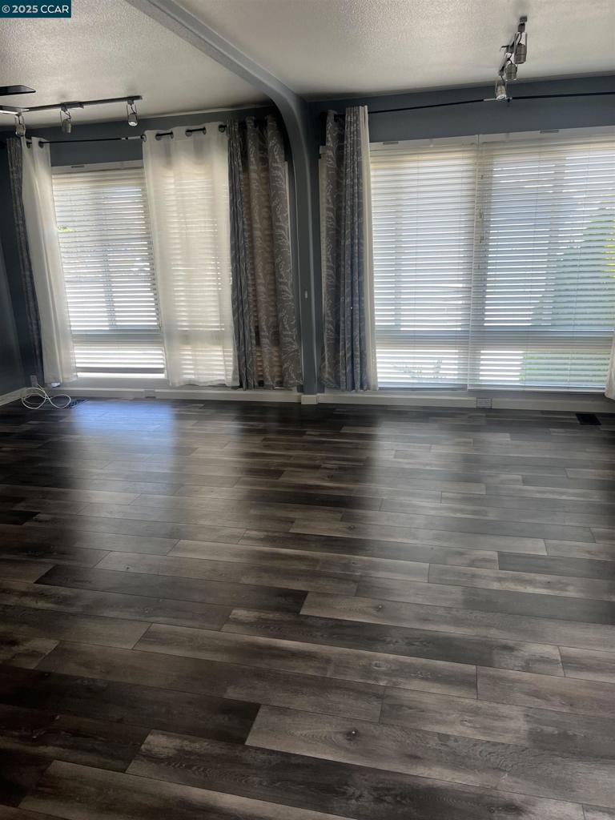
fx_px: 616
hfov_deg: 53.1
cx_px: 308
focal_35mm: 26
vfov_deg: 67.3
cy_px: 410
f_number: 1.5
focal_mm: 5.7
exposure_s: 1/120
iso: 50
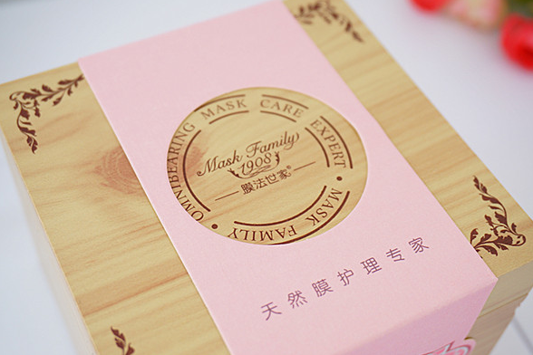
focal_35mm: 52
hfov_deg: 38.2
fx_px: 770
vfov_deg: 26.0
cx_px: 270
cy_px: 177
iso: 400
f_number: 5
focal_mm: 34
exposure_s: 1/60
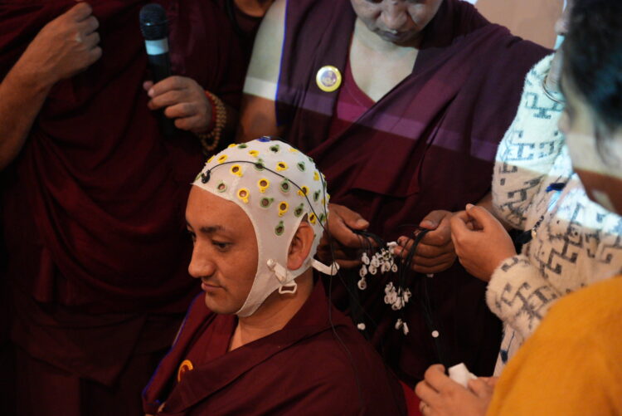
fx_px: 968
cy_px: 208
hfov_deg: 35.6
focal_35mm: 56
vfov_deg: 24.2
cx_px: 311
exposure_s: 1/160
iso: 8000
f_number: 4
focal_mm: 56
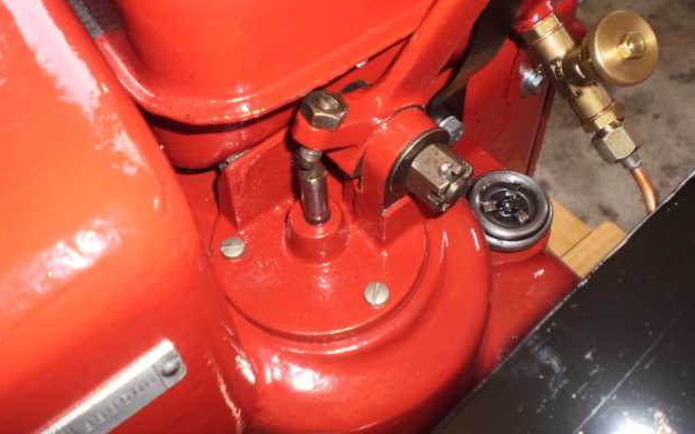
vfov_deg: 32.7
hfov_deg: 50.4
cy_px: 185
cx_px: 350
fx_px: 739
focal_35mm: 39
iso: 125
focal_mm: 6.3
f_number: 3.1
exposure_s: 1/30
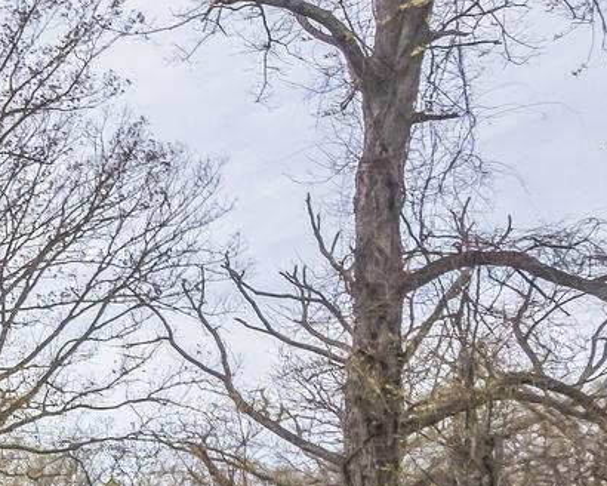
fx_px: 1850
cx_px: -905
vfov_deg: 13.7
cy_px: 807
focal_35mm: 103
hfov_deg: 13.2
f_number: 2.8
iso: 100
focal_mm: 8.38
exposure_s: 1/500
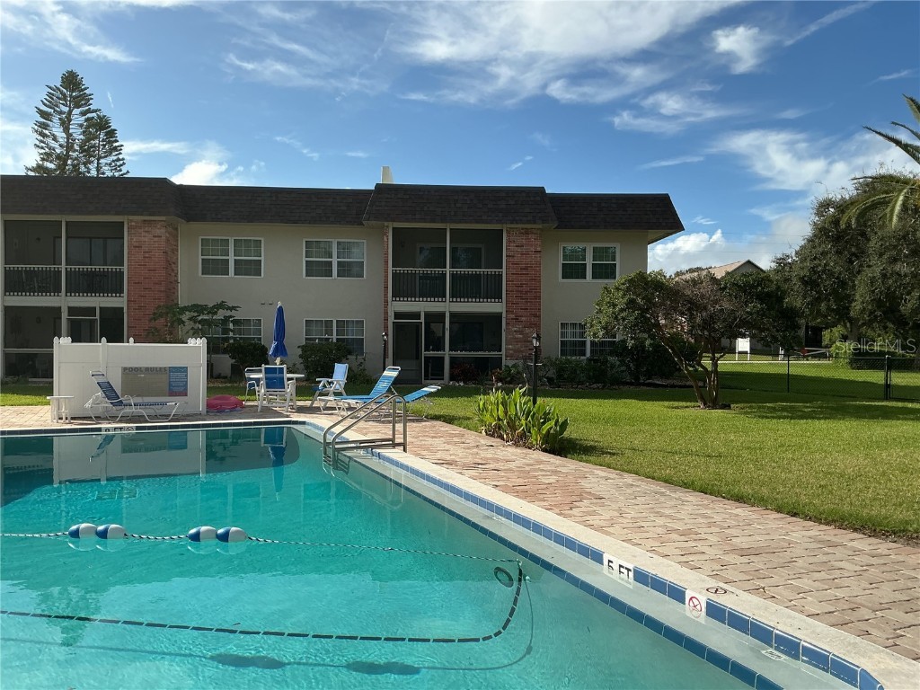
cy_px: 345
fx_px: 771
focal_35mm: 29
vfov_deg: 48.2
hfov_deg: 61.7
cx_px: 460
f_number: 1.8
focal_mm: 3
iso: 25
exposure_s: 1/2427
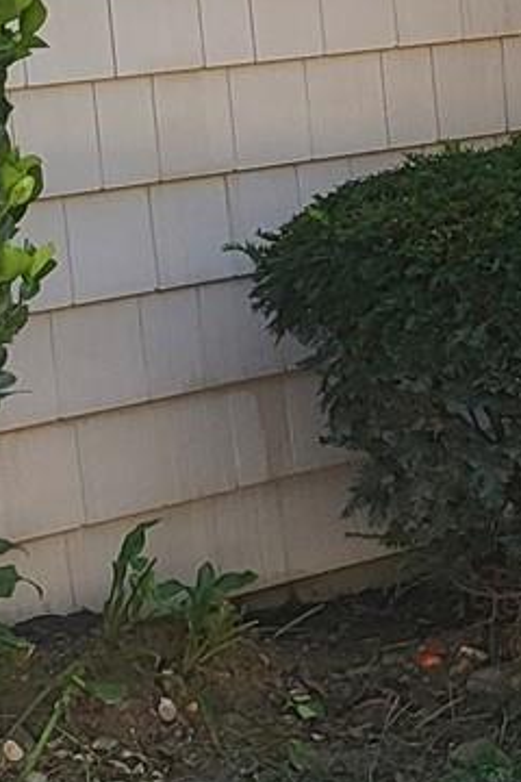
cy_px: -22
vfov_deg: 14.2
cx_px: 814
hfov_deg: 9.4
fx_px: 3082
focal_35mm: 142
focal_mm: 5
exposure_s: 1/939
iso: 40
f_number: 1.8
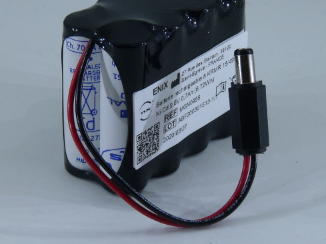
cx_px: 123
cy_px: 98
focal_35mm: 136
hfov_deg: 14.5
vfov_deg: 10.9
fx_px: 1281
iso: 100
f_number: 4.5
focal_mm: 10.4
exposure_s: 1/250
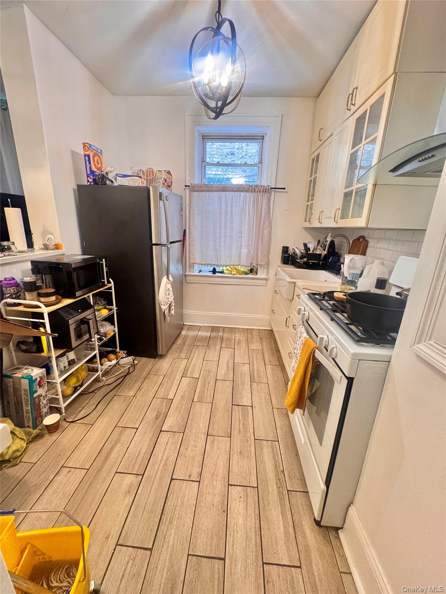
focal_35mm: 14
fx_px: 241
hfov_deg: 85.7
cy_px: 297
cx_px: 223
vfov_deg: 102.1
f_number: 2.2
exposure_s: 1/60
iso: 500
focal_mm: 2.22
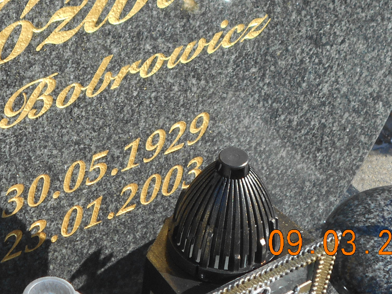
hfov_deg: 13.9
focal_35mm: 142
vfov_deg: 10.3
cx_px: 112
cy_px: -43
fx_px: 1608
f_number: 4.9
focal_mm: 10
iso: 80
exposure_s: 1/250
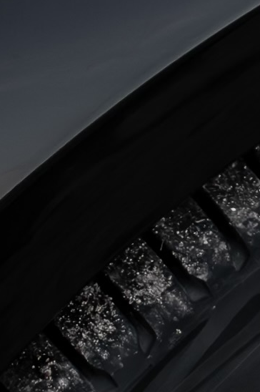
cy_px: 506
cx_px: 773
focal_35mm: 411
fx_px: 4463
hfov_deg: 3.3
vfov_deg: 5.0
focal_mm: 35
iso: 200
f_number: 1.8
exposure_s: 1/2000
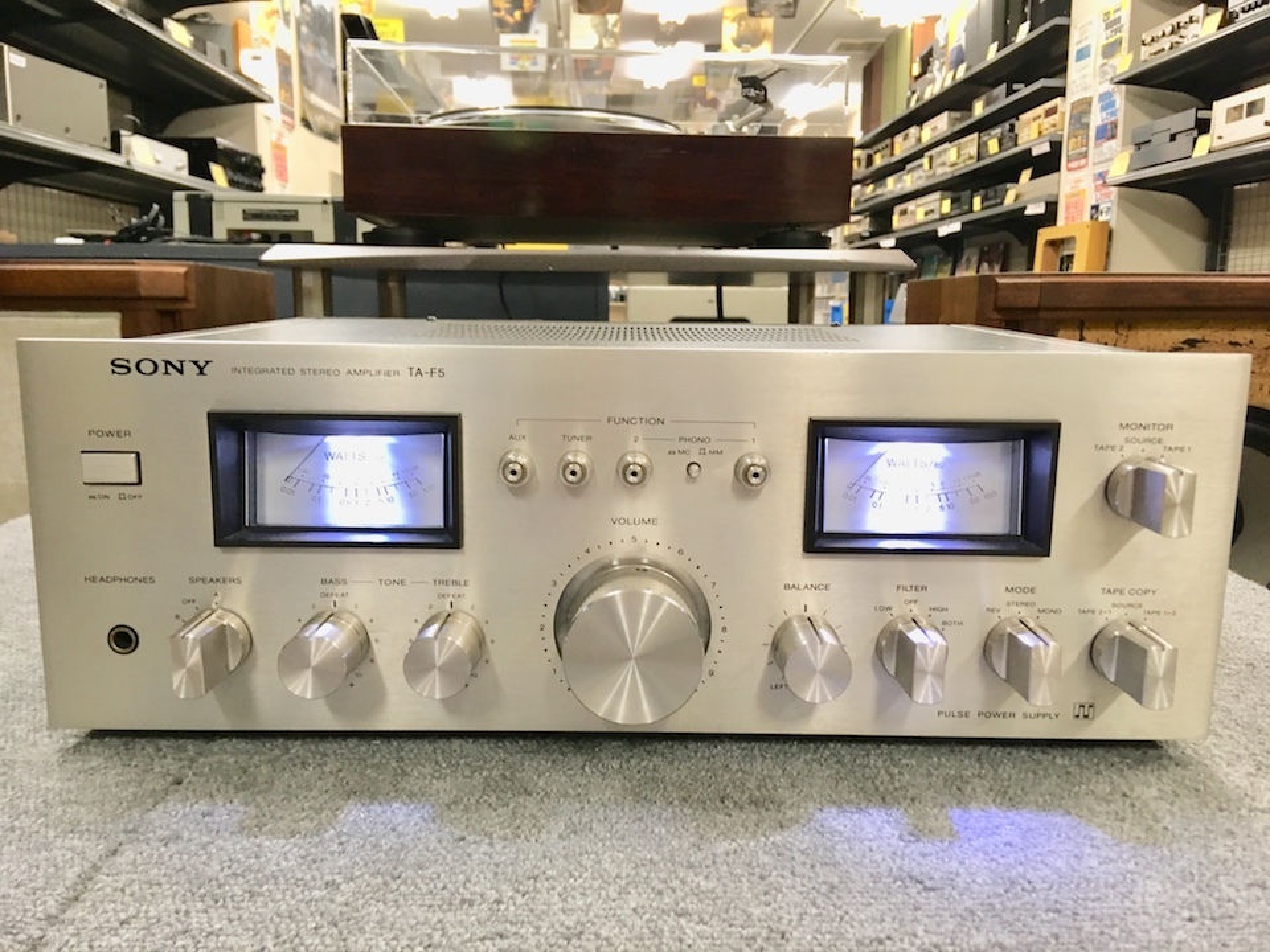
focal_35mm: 29
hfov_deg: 61.7
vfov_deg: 48.2
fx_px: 1064
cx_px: 635
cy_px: 476
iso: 100
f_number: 2.2
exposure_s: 1/30
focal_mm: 4.15
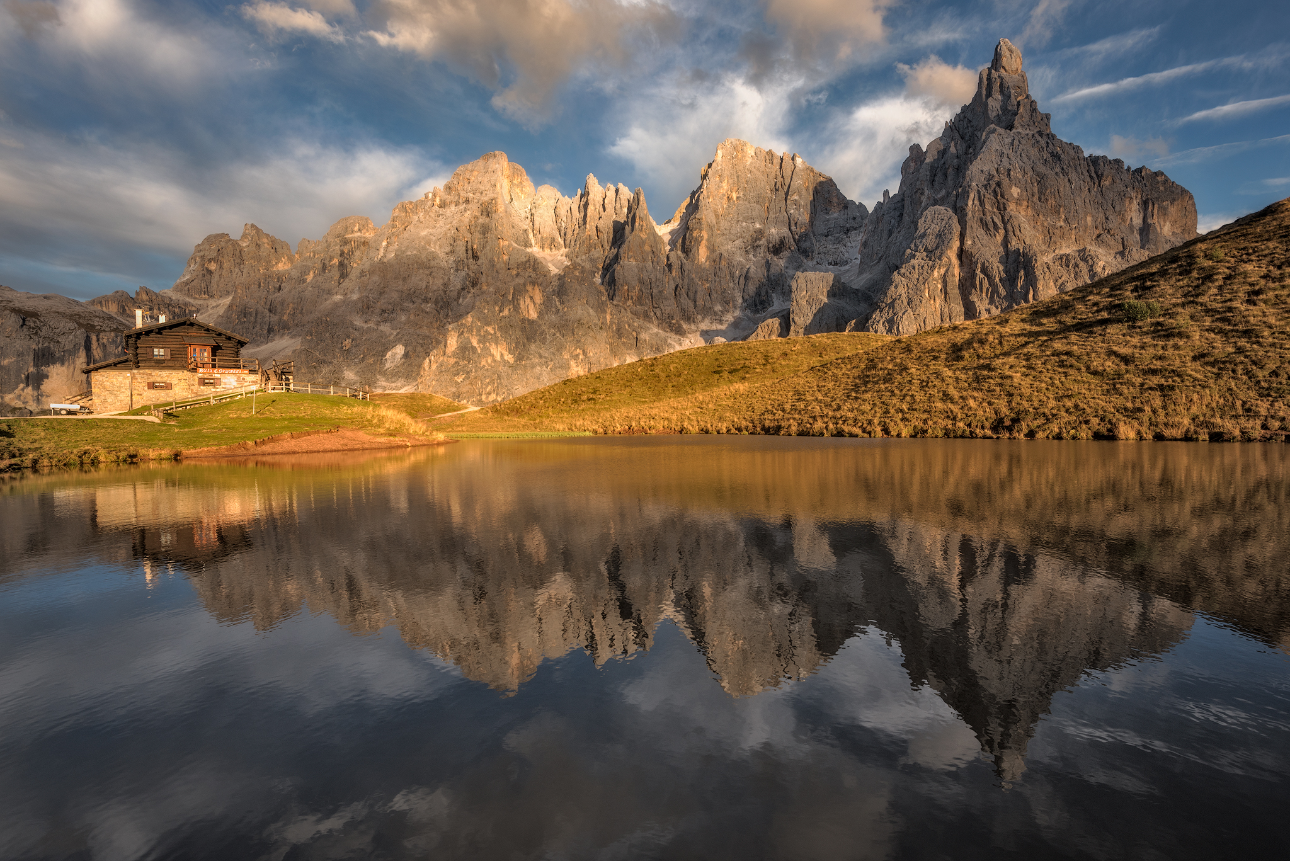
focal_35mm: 16
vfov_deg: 73.8
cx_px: 645
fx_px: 574
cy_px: 430
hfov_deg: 96.7
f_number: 9
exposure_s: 1/100
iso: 100
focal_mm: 16
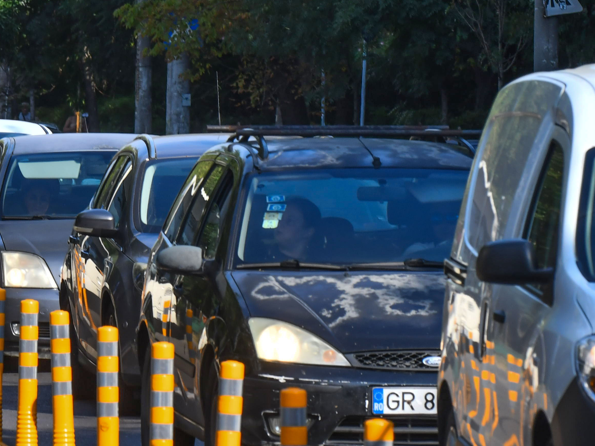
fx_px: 9369
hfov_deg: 3.6
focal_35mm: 545
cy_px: 107
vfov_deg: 2.7
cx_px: 50
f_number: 8
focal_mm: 160
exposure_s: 1/400
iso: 200
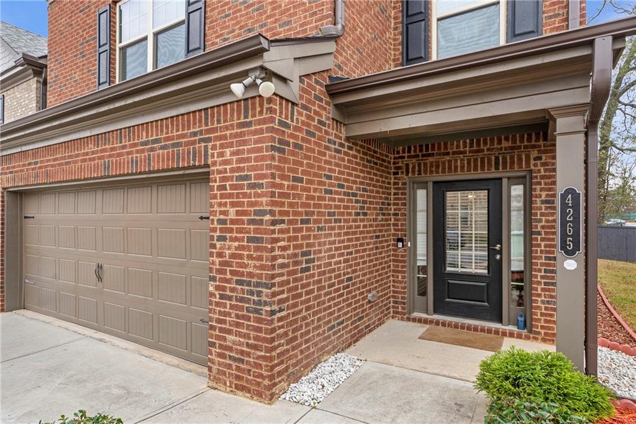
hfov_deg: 86.9
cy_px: 212
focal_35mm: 19
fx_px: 336
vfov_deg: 64.5
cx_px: 318
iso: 400
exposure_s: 1/100
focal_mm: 19
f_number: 8
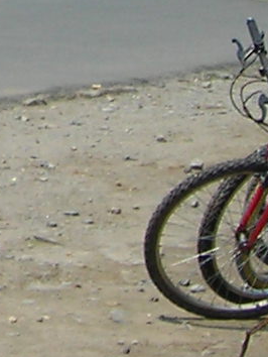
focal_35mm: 278
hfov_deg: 5.2
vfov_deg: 6.7
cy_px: -499
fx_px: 2866
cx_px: -434
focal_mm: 6.3
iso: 50
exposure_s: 1/168
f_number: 6.4
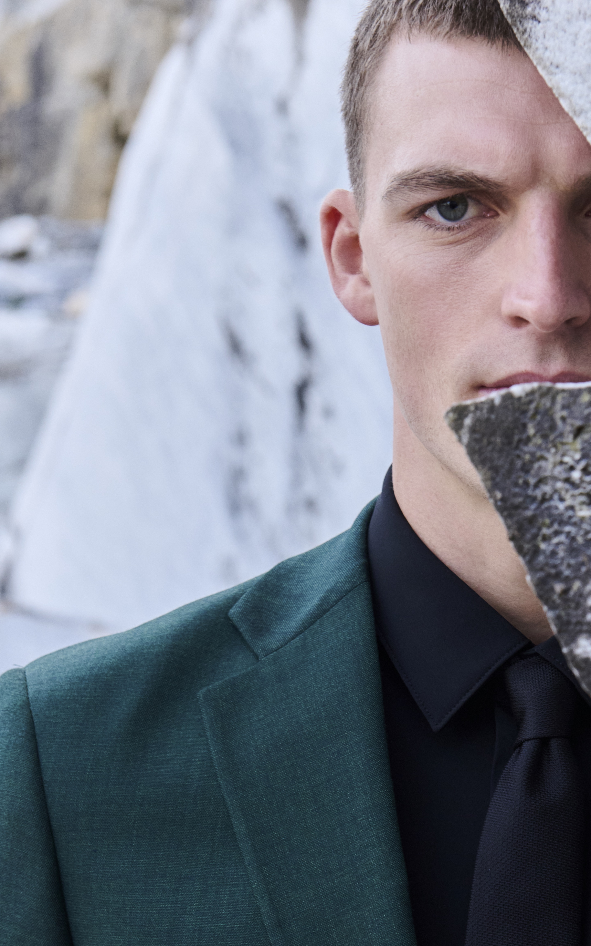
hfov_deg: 10.3
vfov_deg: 16.4
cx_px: 438
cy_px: 672
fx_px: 3273
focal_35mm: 127
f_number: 9
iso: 1250
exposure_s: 1/320
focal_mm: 70
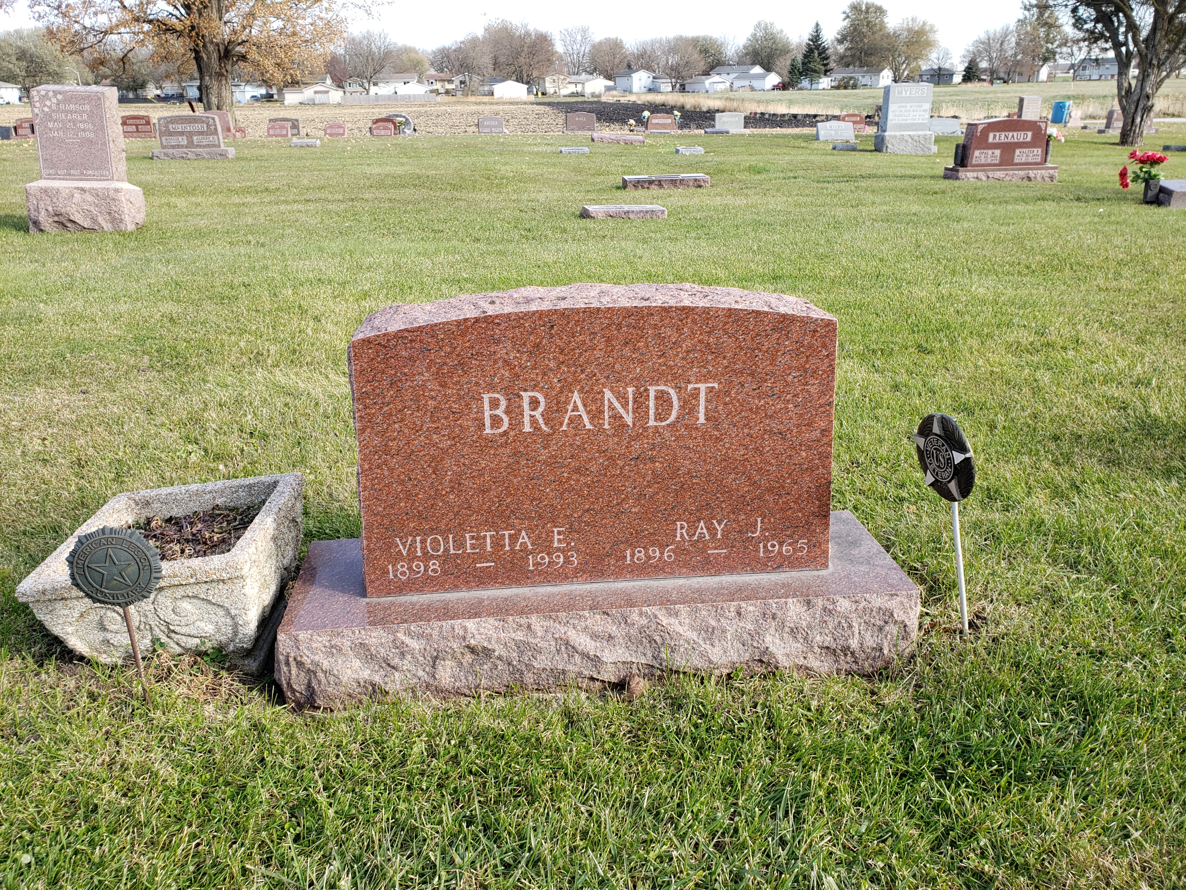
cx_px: 593
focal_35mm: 26
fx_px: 891
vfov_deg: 53.1
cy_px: 445
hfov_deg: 67.3
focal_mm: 4.3
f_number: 2.4
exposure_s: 1/253
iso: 50
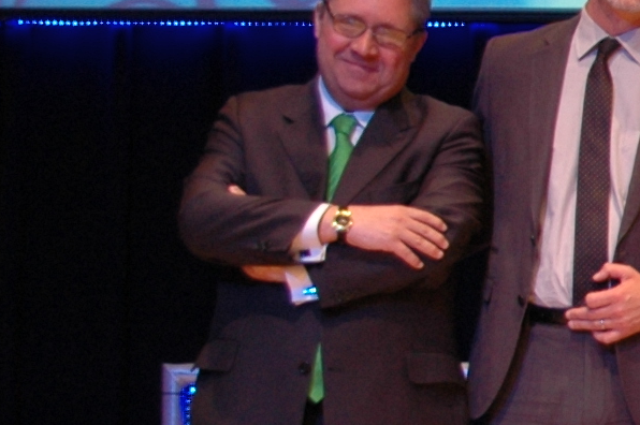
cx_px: 1337
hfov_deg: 8.8
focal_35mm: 220
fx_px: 3898
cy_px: 292
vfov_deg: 6.2
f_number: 4.2
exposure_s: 1/30
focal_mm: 29
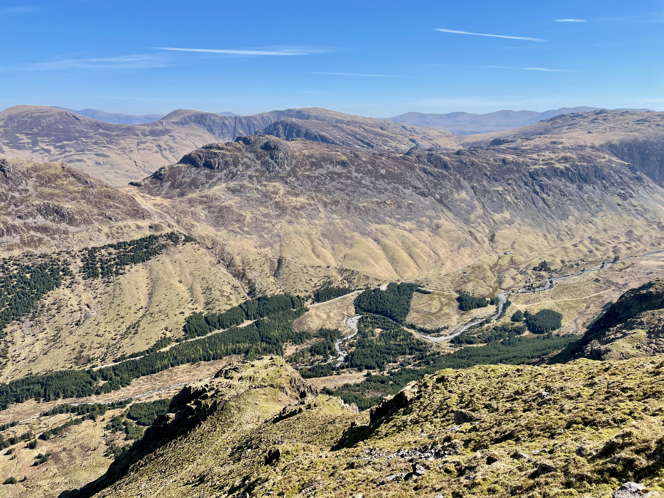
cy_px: 249
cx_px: 332
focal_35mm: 26
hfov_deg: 67.3
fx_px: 499
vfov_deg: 53.1
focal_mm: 4.2
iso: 32
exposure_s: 1/2618
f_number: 1.6
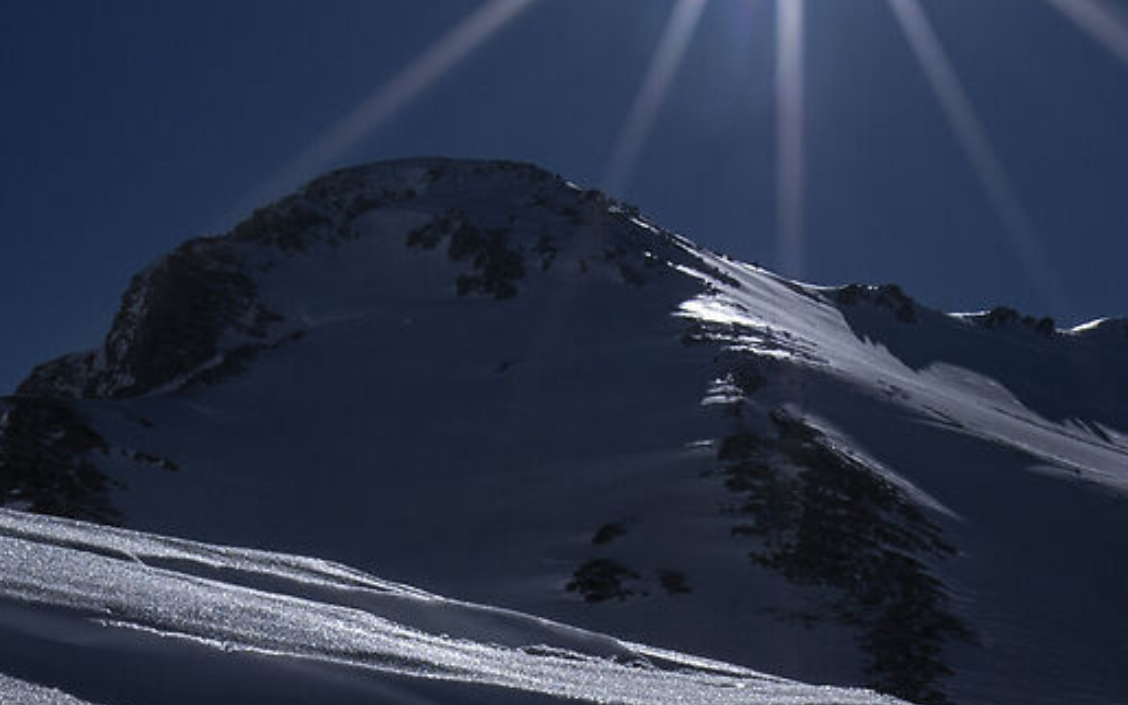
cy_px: 858
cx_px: 784
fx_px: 2921
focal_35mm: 95
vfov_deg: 13.4
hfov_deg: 21.7
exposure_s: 1/640
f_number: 16
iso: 100
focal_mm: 20
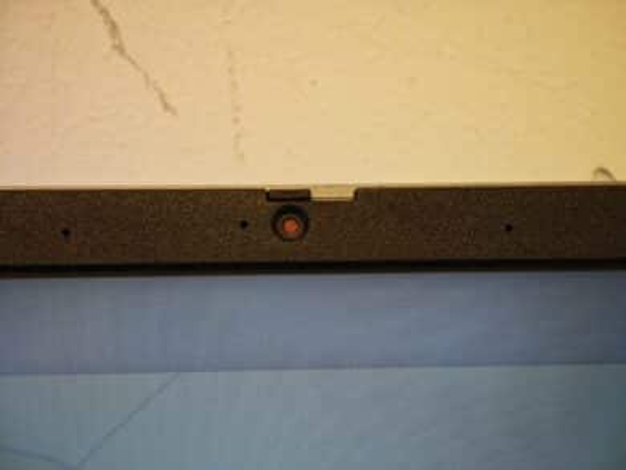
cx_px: 313
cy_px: 235
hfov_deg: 26.0
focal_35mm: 75
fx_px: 1357
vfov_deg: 19.7
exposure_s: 1/100
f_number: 1.8
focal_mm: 12.28
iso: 640
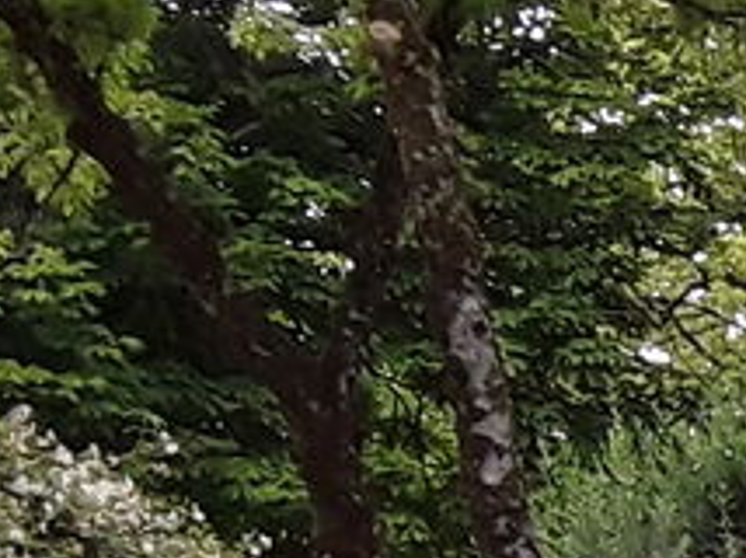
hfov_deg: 8.1
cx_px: 2409
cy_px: 1500
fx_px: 4348
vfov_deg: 6.8
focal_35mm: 202
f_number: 1.9
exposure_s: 1/314
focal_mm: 2.91
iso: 40
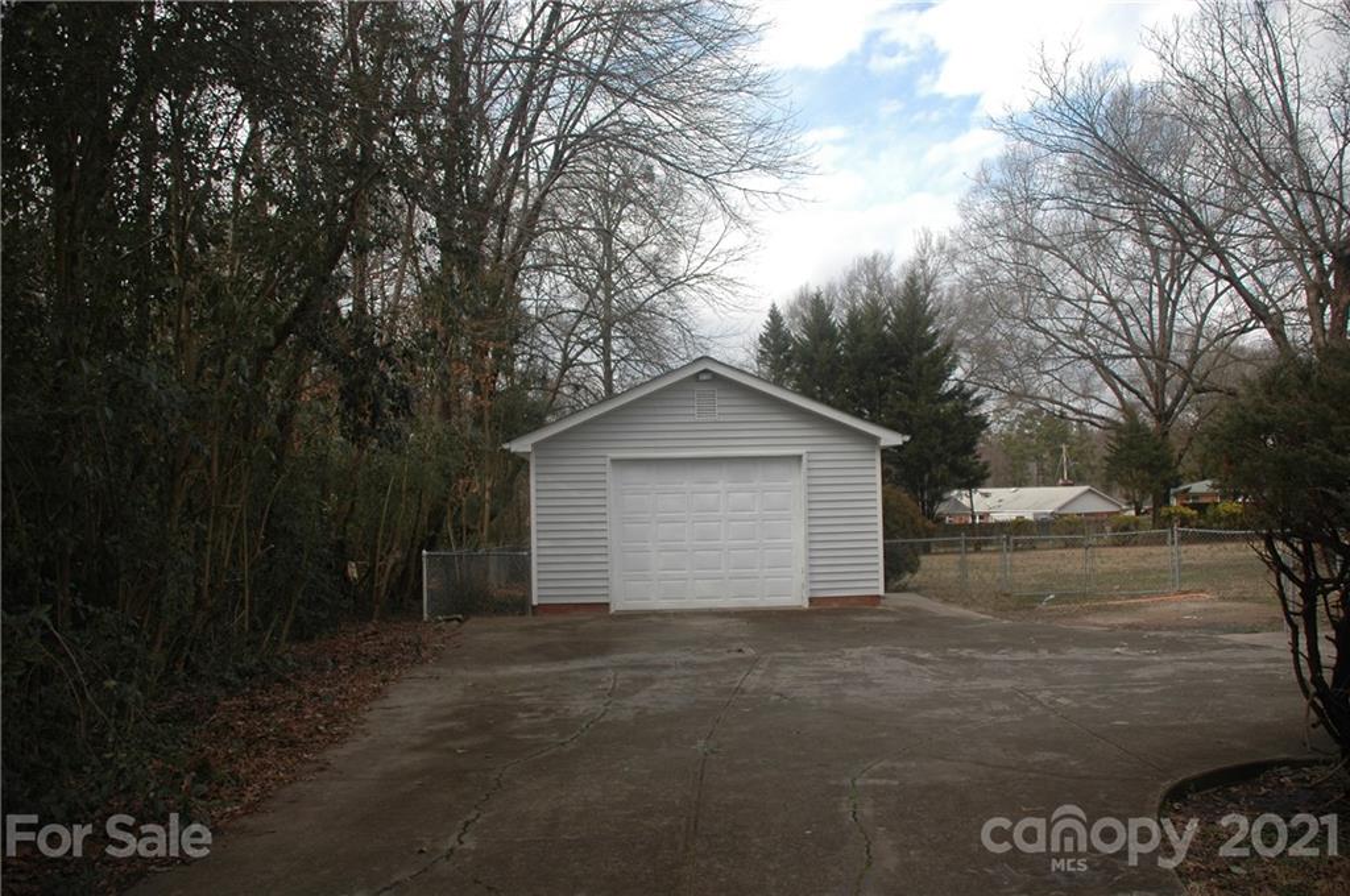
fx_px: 1124
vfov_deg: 43.5
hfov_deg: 62.0
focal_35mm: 30
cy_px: 448
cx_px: 675
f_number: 3.8
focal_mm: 20
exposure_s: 1/1250
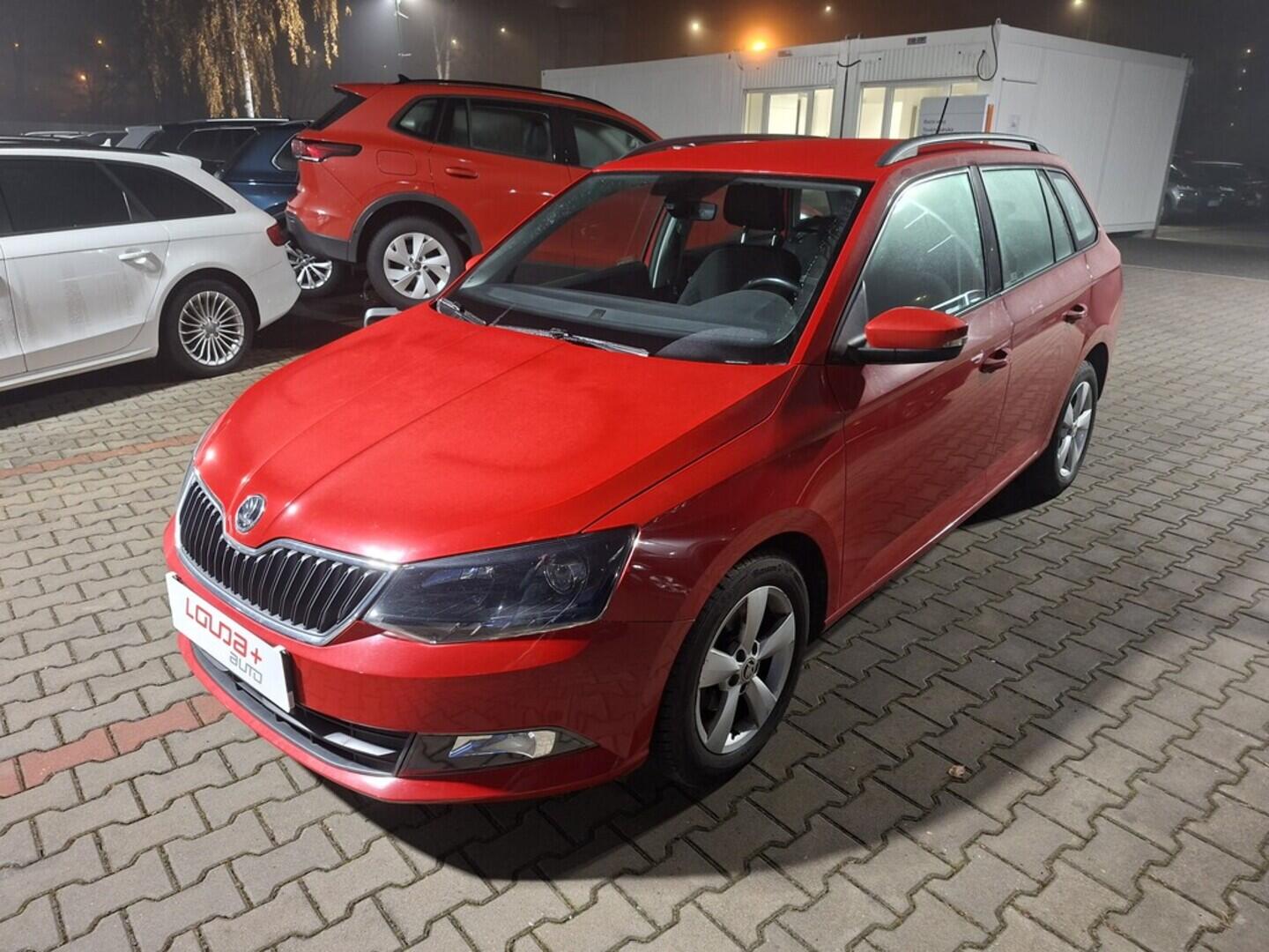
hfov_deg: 73.9
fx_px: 843
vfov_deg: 58.9
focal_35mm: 23
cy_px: 476
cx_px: 634
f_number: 1.8
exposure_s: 1/33
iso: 320
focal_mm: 5.54
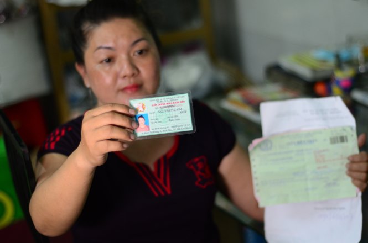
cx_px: 184
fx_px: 765
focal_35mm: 75
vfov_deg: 18.1
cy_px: 122
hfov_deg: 27.1
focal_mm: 50
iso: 800
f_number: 1.8
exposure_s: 1/100
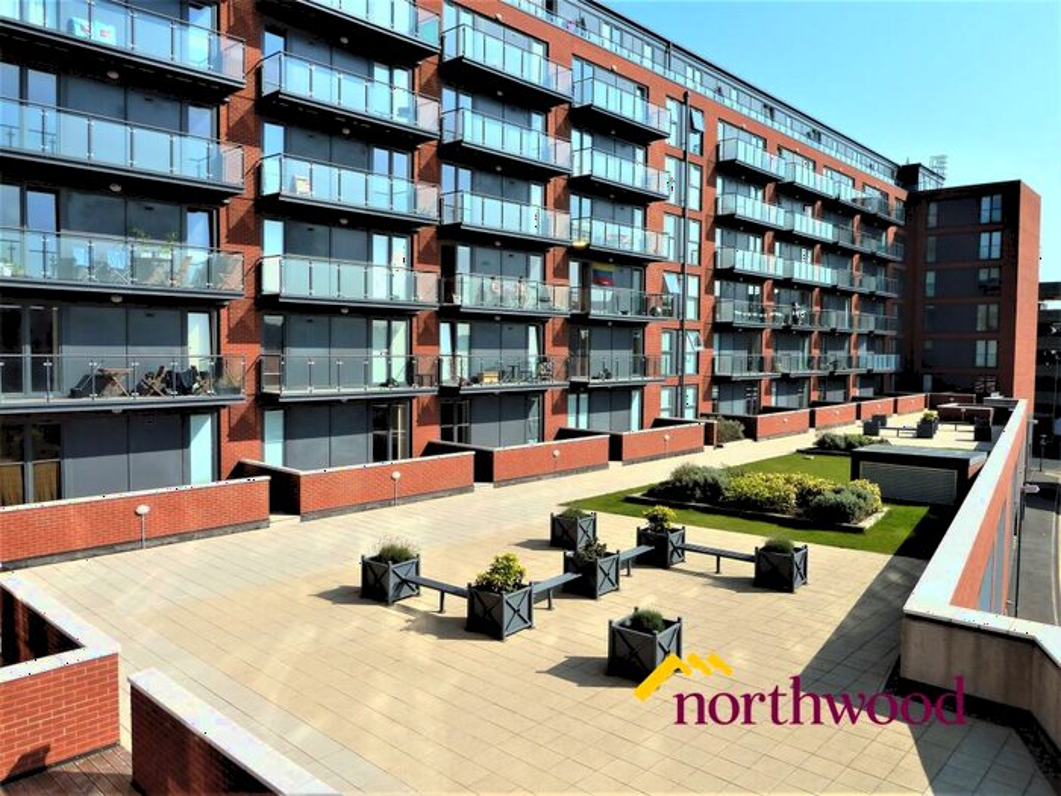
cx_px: 530
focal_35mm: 25
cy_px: 398
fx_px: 766
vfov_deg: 54.9
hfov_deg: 69.4
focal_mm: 4.1
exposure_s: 1/500
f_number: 4.5
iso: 80
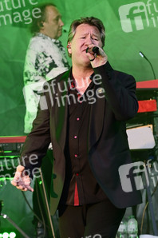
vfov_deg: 9.0
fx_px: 1504
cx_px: 87
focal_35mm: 228
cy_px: 133
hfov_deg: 6.0
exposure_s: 1/400
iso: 500
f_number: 6.3
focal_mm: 170
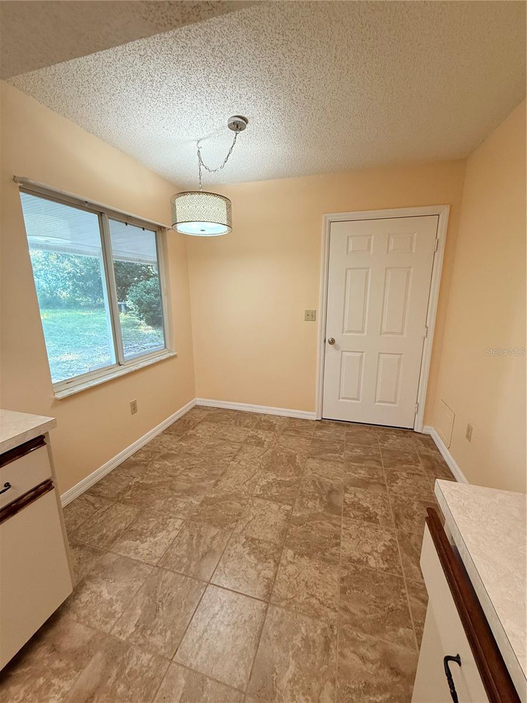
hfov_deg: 85.7
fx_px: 284
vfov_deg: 102.1
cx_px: 264
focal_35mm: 14
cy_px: 352
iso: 200
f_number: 2.2
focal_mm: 2.22
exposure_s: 1/120
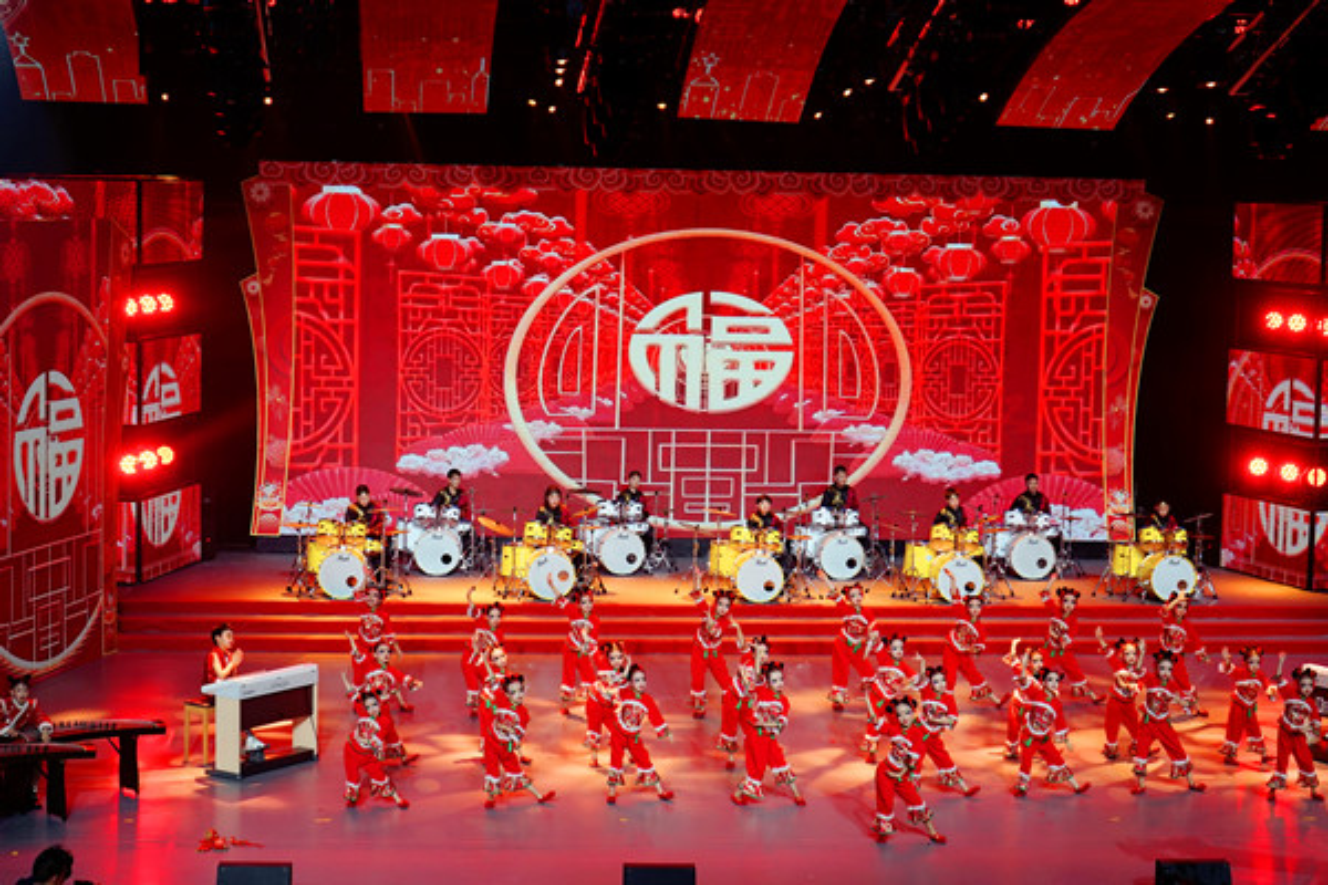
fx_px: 2398
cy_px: 442
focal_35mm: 65
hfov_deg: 31.0
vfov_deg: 20.9
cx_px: 664
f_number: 5.6
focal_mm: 65
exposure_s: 1/160
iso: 800
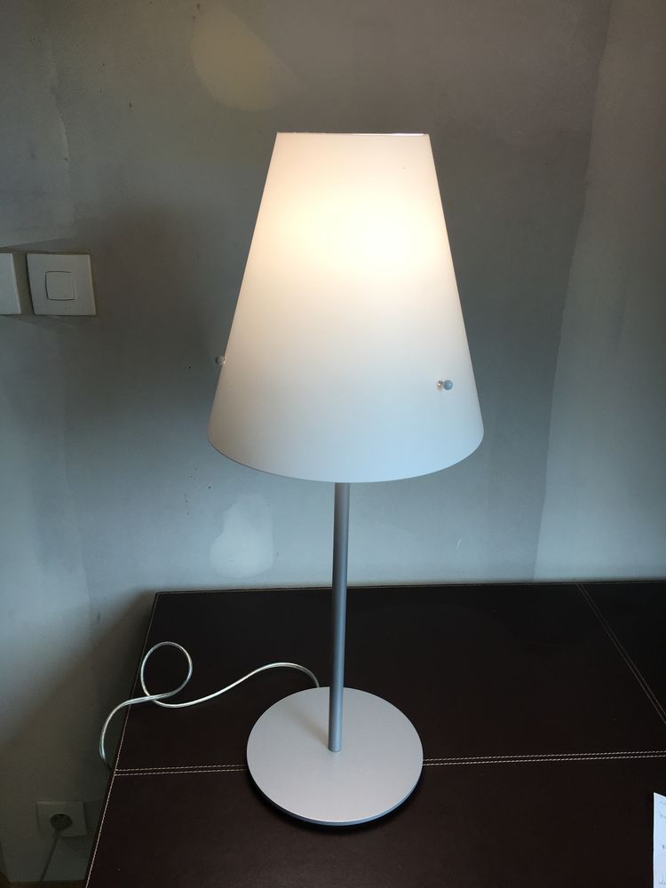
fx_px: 744
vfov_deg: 61.7
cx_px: 333
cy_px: 444
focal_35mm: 29
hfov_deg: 48.2
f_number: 2.2
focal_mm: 4.15
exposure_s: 1/50
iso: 25
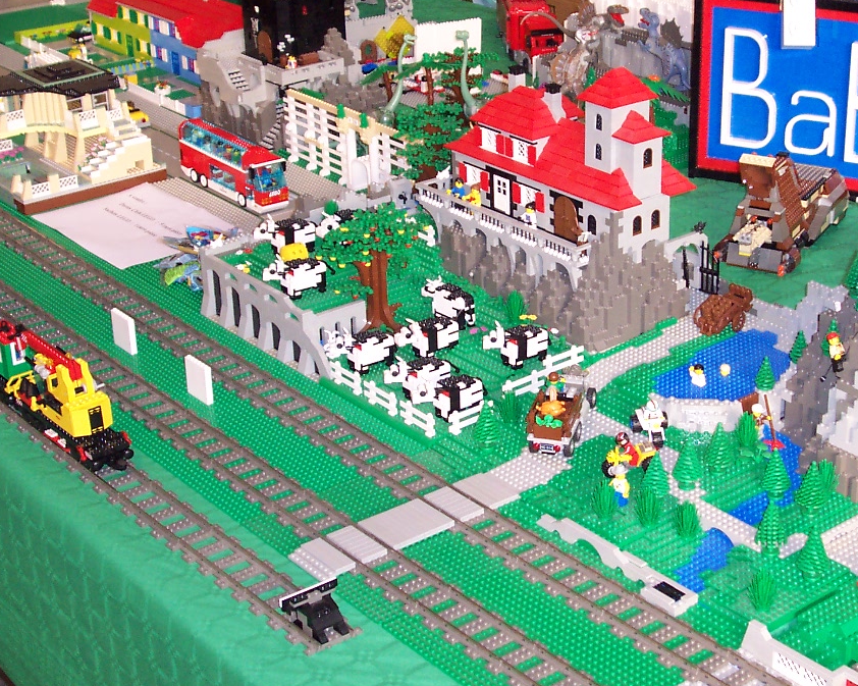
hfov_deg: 29.5
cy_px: 309
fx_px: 1625
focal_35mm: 64
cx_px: 531
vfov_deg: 23.8
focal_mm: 7
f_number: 3
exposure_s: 1/60
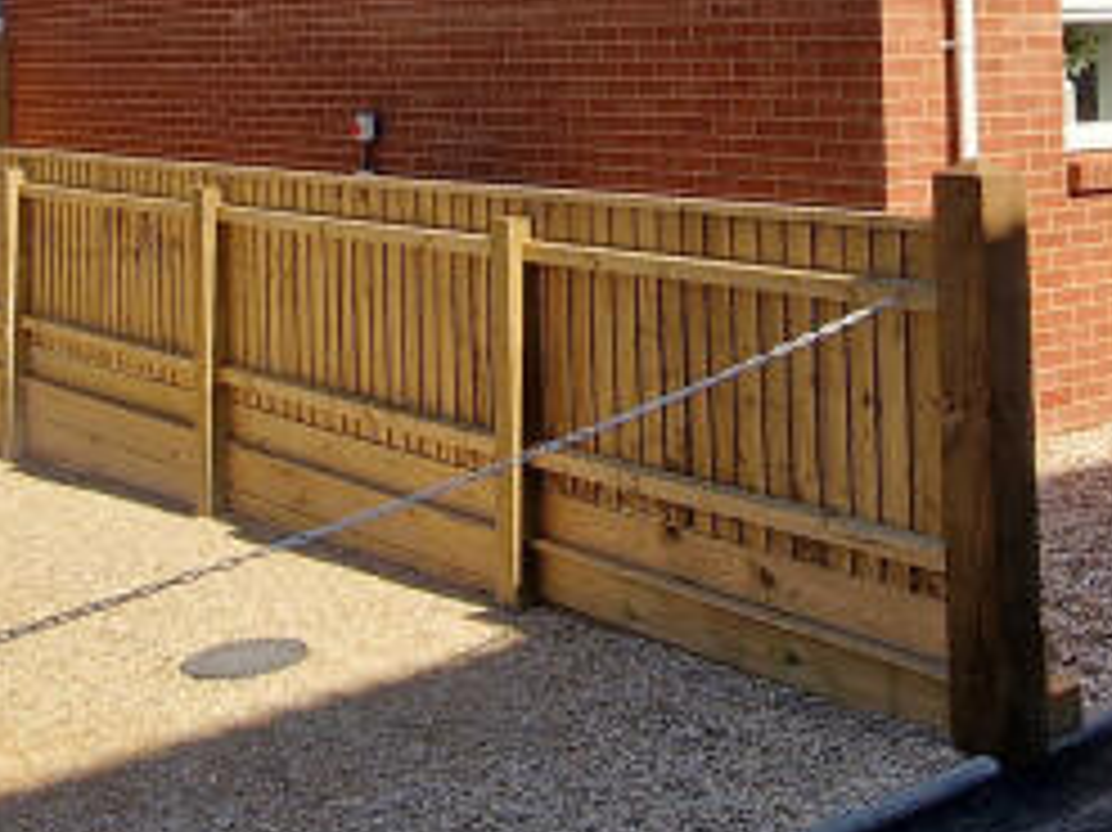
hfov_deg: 35.6
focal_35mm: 54
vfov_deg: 25.4
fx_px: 1734
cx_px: 558
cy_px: -45
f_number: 2.2
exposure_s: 1/1696
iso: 50
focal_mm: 2.2
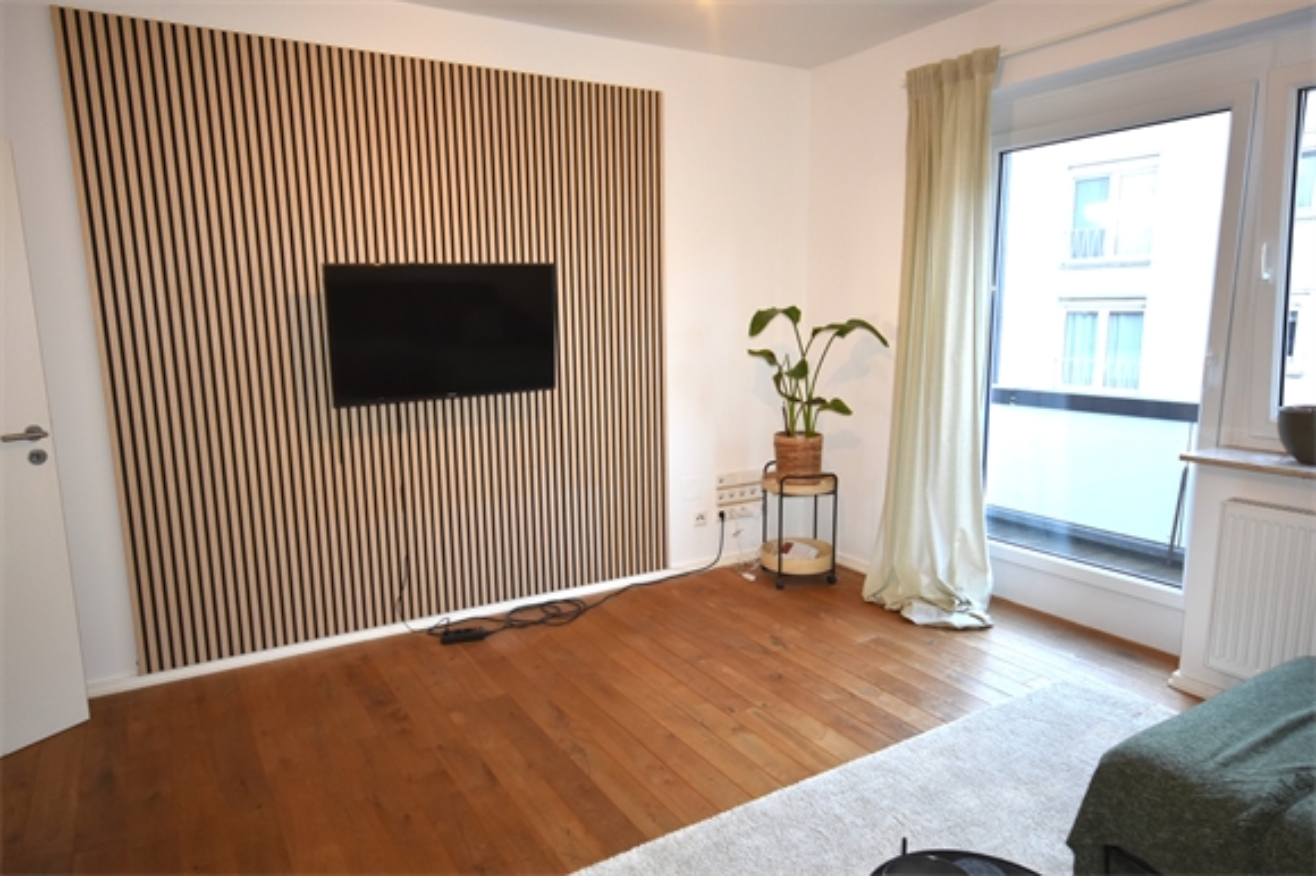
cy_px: 438
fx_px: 767
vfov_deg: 59.4
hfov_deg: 81.2
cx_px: 658
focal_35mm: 21
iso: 560
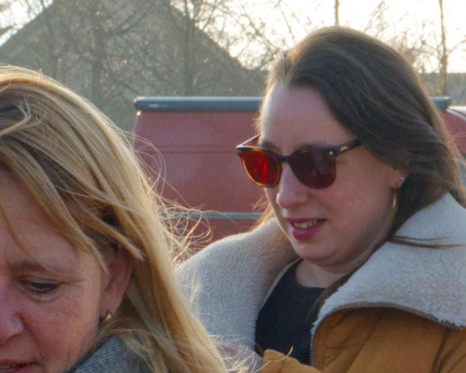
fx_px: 3103
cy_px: 510
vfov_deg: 6.8
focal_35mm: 225
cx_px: 555
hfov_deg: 8.5
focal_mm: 35
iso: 800
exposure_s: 1/125
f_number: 16
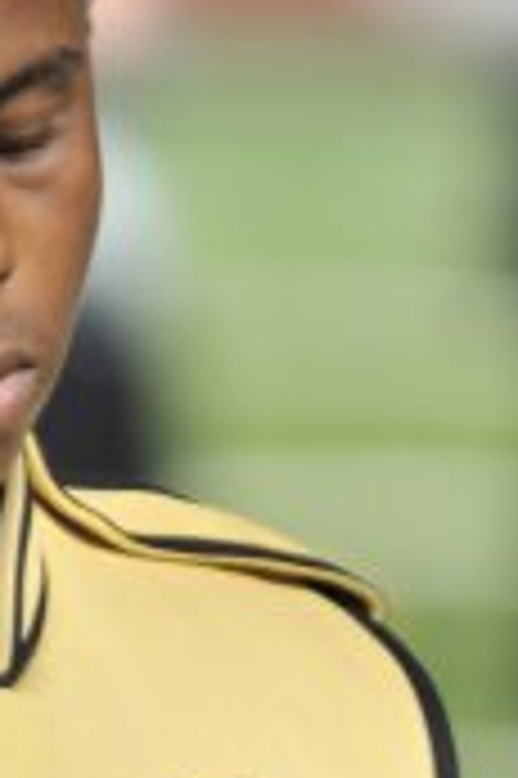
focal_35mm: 1043
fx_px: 22555
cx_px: 52
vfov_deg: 2.0
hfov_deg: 1.3
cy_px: 1034
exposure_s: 1/100
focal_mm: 200
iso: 800
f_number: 2.8
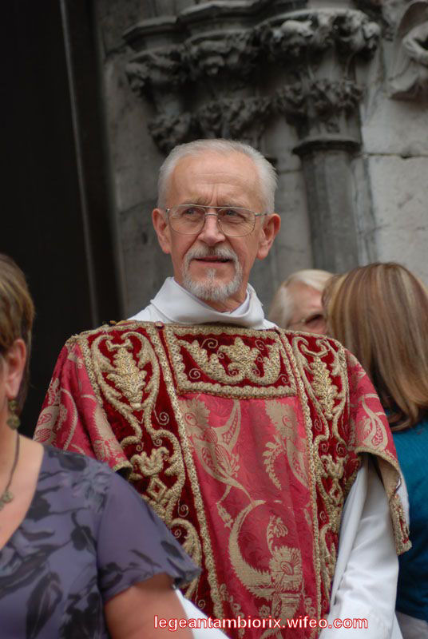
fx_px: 2132
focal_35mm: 120
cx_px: 214
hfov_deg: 11.5
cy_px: 320
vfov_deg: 17.0
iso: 100
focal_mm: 80
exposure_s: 1/200
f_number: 4.2
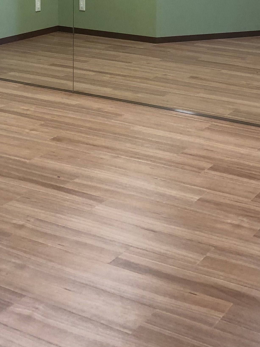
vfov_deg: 26.7
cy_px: 6
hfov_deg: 21.3
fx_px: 691
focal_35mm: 69
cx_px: 161
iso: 40
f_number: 1.8
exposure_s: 1/33
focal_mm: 3.99
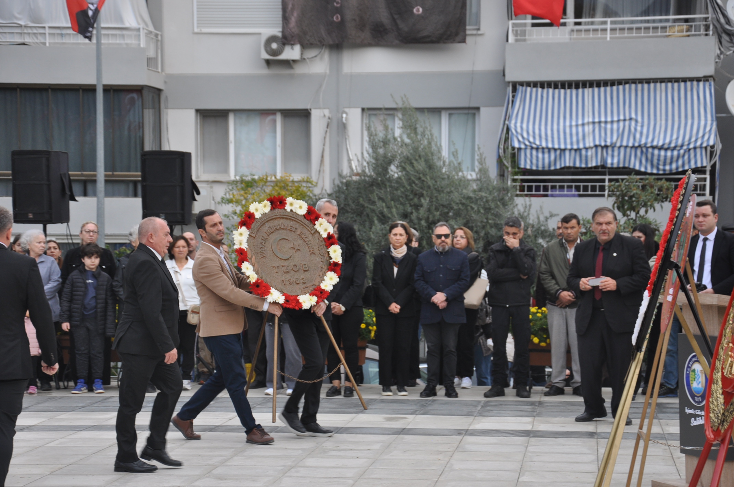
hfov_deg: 21.9
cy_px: 244
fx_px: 1894
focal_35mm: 93
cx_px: 367
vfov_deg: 14.7
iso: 320
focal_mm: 62
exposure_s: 1/125
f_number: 5.6
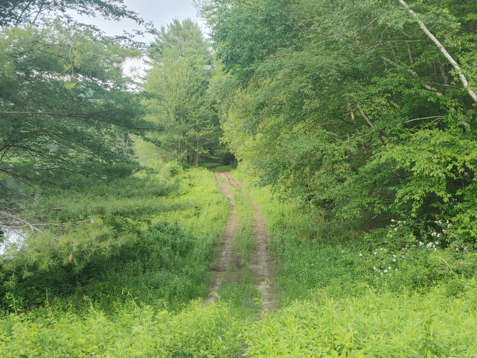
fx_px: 634
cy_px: 179
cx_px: 238
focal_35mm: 46
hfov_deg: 41.2
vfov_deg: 31.5
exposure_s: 1/138
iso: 50
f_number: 1.8
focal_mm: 5.58
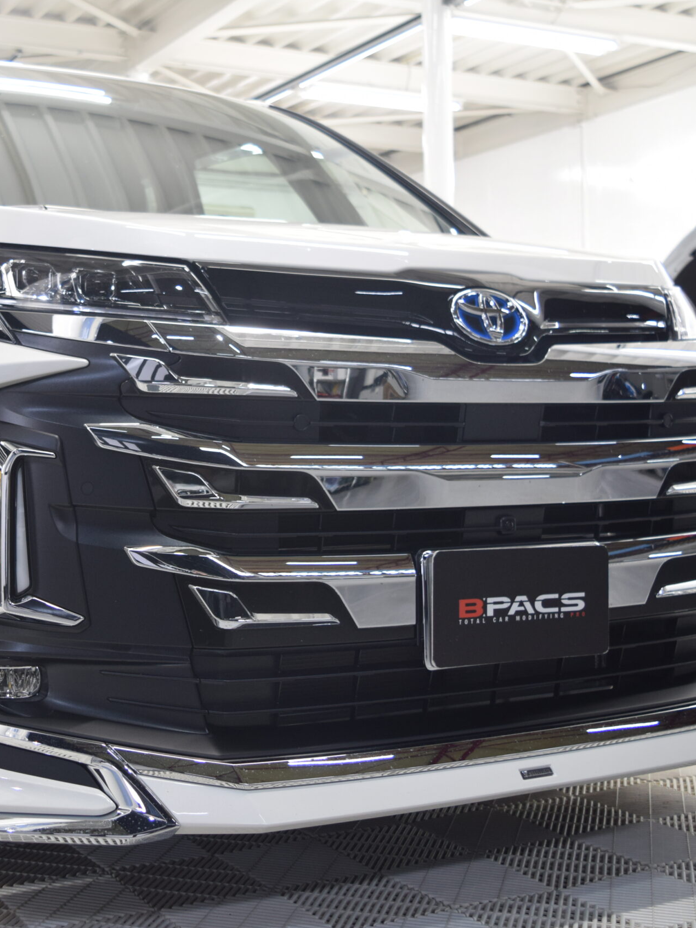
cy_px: 462
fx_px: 1287
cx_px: 129
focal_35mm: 48
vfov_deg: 39.7
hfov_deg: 29.5
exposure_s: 1/60
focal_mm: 22
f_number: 3.8
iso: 360
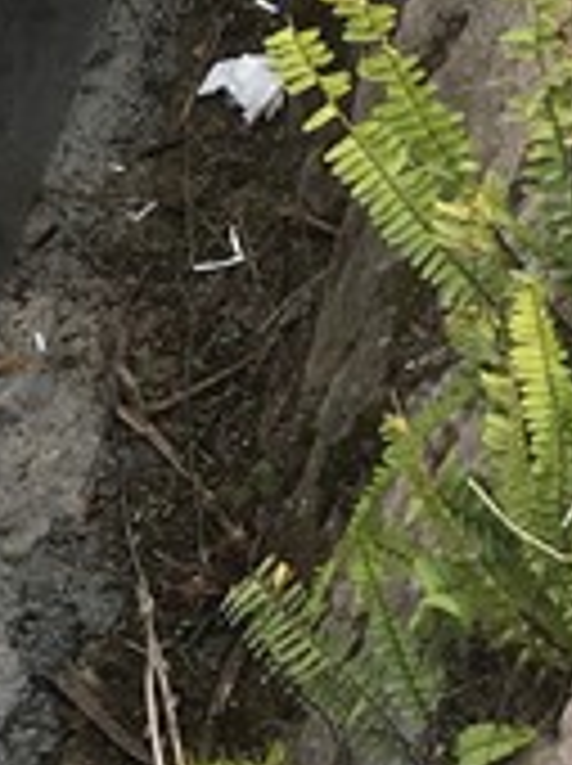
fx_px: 4020
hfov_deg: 7.5
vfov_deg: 10.8
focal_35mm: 182
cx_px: -887
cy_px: 81
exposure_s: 1/311
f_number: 2.2
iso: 25
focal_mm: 4.15
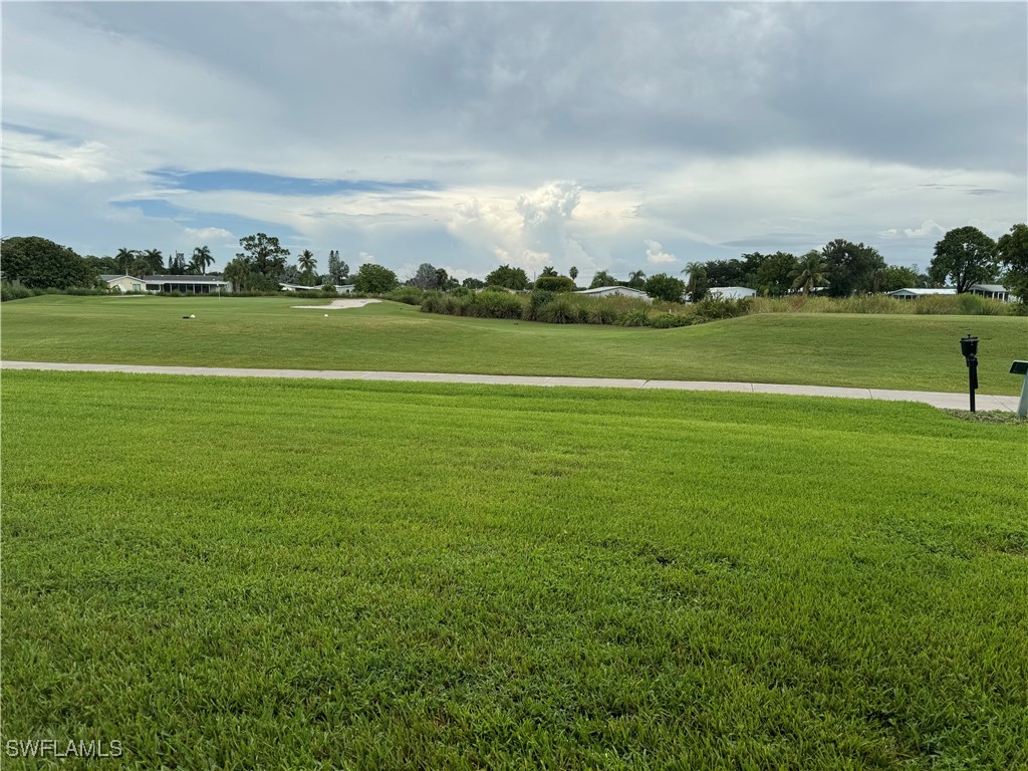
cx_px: 514
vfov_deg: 56.8
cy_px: 386
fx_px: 713
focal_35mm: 24
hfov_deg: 71.6
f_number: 1.78
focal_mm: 6.76
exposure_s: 1/4950
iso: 80
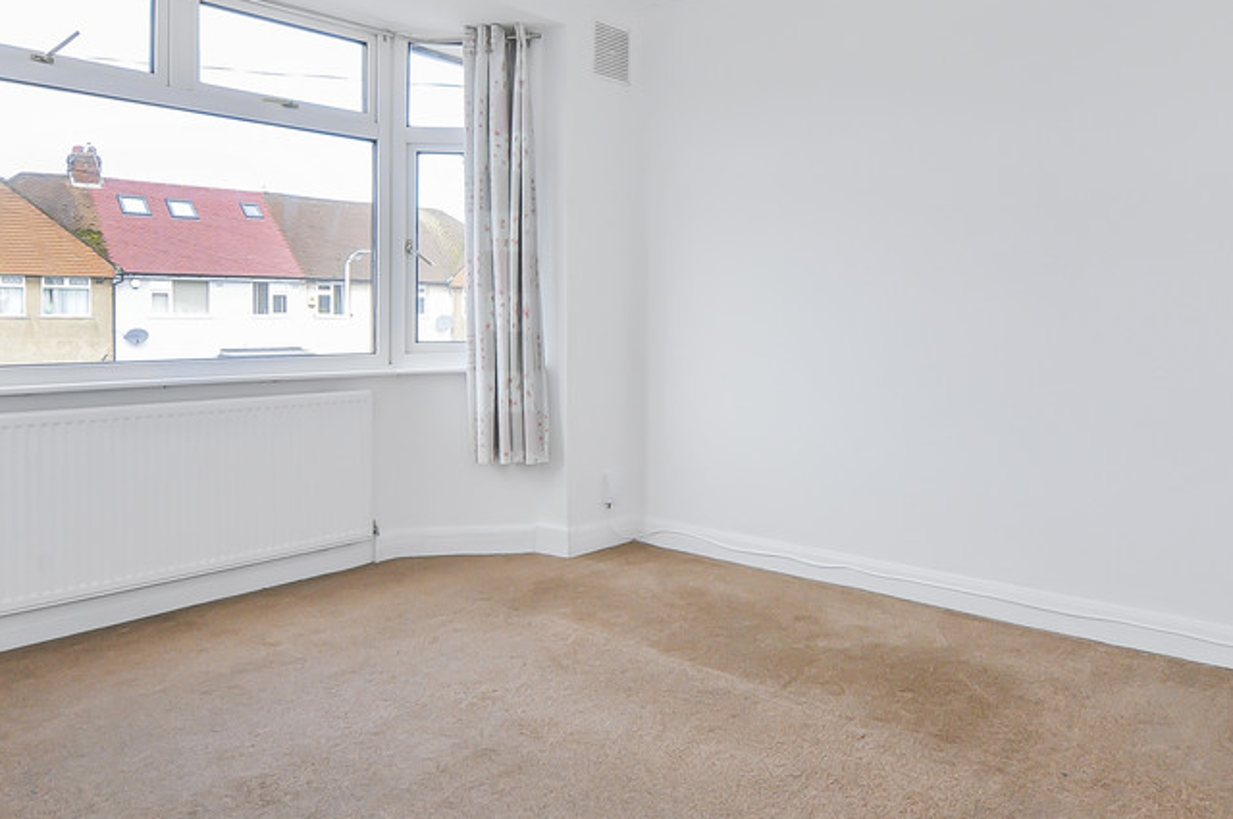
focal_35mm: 24
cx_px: 659
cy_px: 289
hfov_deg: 73.7
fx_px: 821
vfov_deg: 52.2
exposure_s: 1/20
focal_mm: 10
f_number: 11
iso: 250
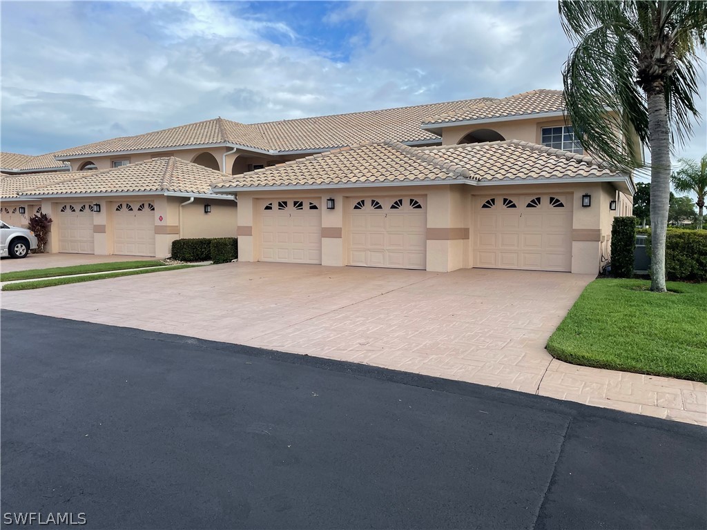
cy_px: 265
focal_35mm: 26
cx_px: 354
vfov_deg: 53.1
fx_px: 531
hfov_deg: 67.3
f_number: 1.6
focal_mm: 4.2
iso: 32
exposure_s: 1/3125
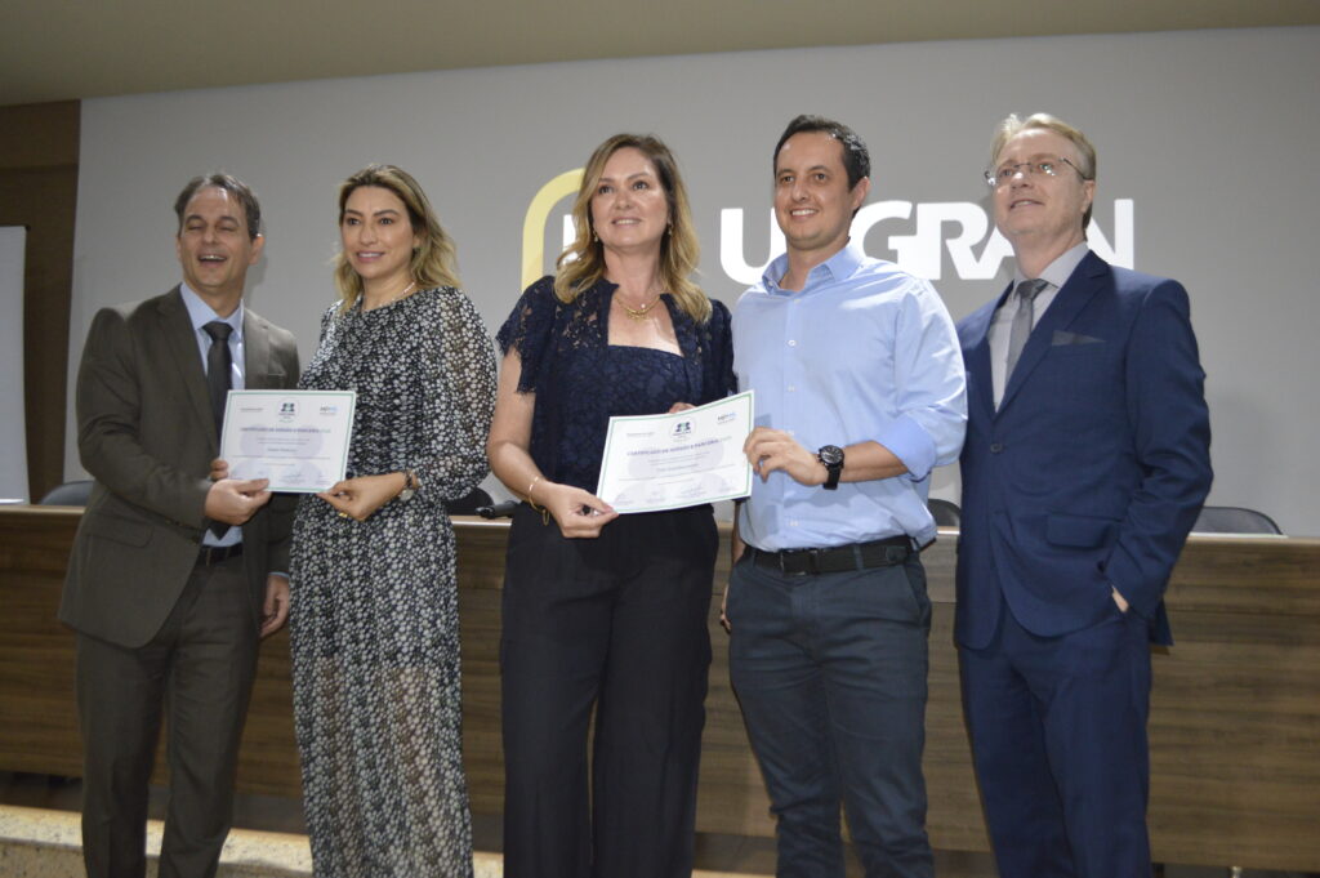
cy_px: 439
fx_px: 1209
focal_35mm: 33
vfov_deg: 39.9
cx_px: 660
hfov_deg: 57.3
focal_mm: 22
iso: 1400
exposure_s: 1/60
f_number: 3.8
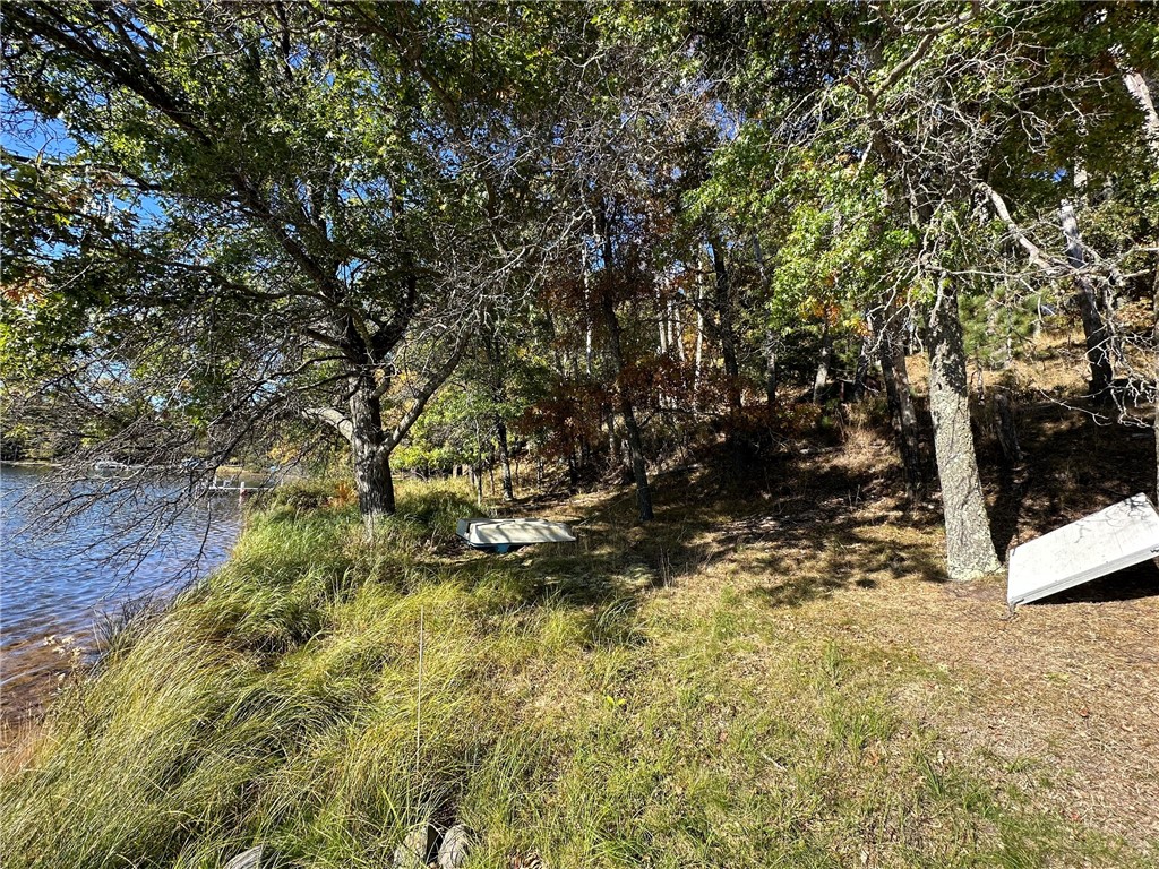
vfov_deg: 85.7
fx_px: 469
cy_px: 434
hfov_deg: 102.1
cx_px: 580
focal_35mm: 14
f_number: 2.2
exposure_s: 1/401
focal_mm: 2.22
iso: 40
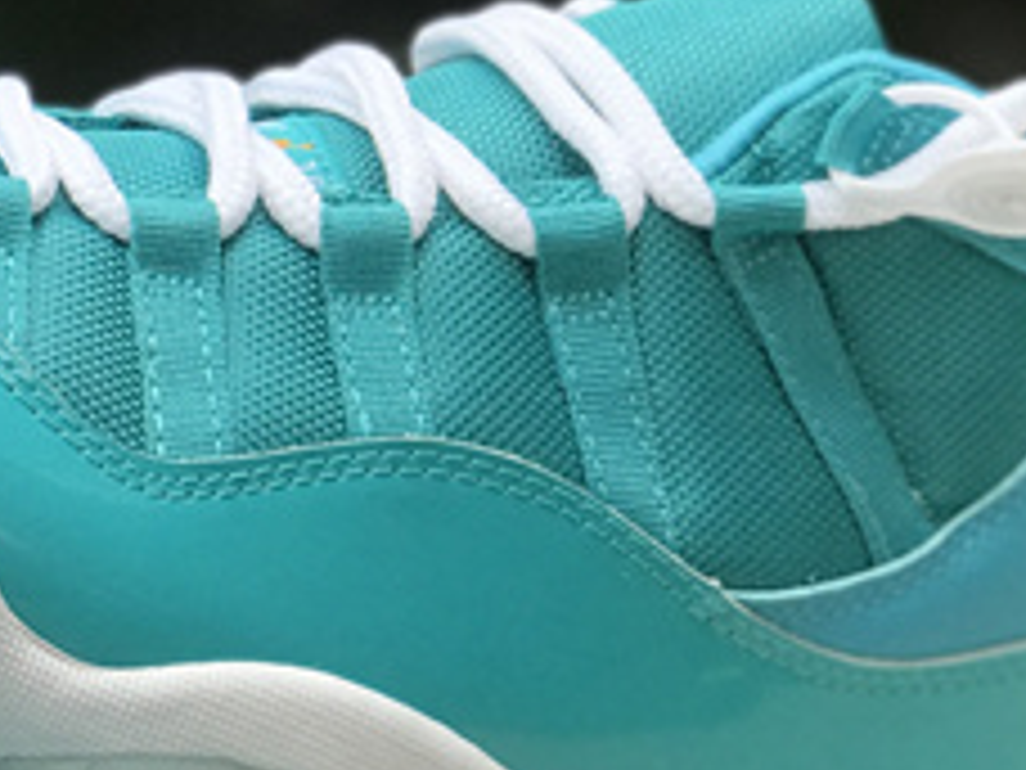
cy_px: 435
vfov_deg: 8.0
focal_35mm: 185
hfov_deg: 10.5
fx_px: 5483
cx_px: -238
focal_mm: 6.6
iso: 32
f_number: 2.8
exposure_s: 1/100
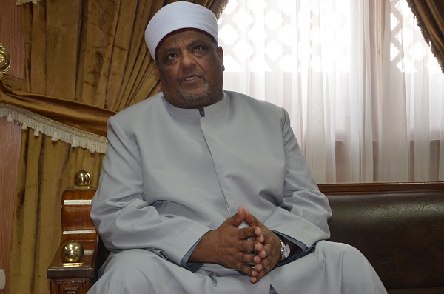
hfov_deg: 33.5
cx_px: 222
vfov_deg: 22.5
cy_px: 147
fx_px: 738
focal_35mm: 60
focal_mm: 40
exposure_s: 1/60
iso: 640
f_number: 4.5
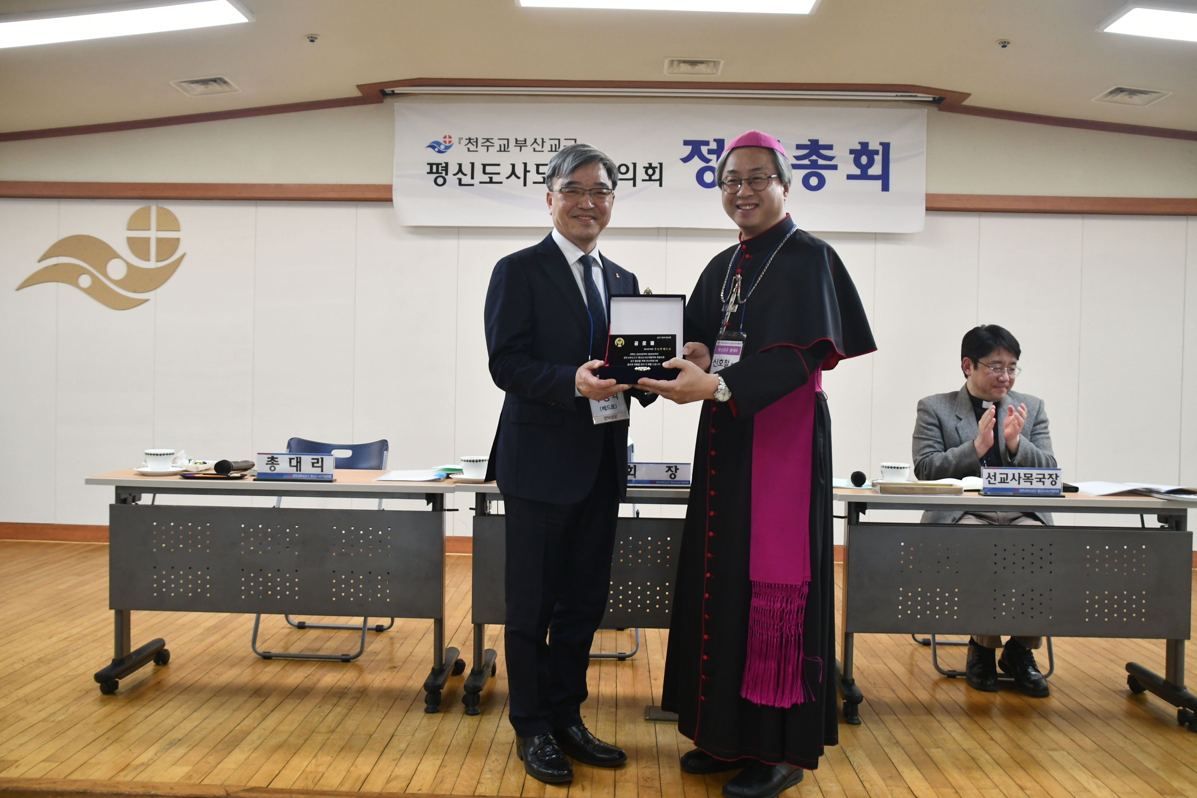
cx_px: 598
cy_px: 399
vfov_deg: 42.3
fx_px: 1031
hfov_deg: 60.3
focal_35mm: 31
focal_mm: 21
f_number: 4
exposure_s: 1/60
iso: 1000
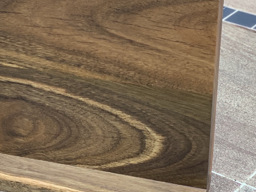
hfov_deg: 14.9
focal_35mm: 130
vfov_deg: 11.3
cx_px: -5
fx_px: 962
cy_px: 26
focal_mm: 6
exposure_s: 1/104
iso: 125
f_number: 2.4
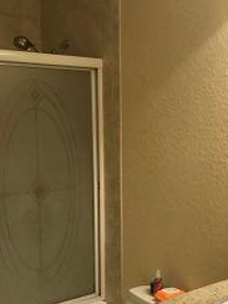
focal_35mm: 55
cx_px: 169
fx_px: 483
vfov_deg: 34.8
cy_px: 187
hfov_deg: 26.2
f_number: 1.8
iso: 40
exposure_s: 1/15
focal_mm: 3.99
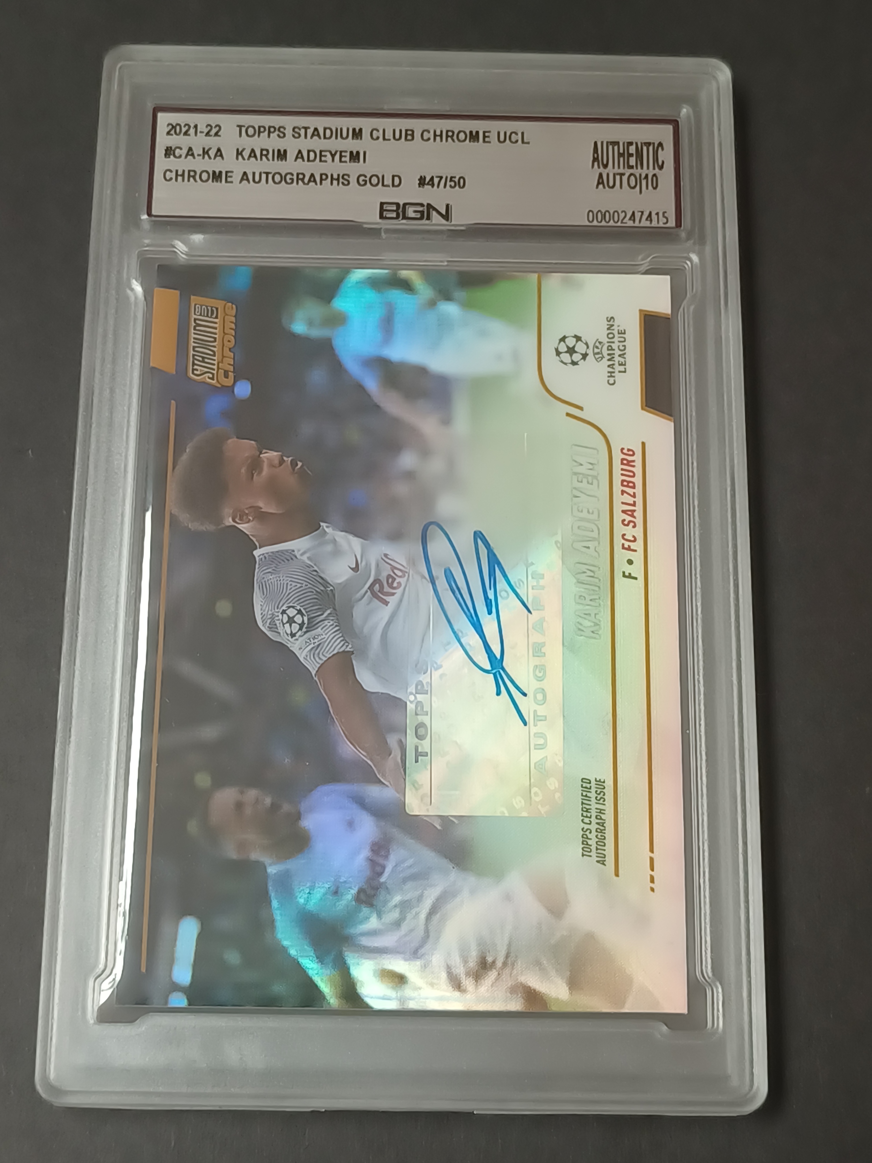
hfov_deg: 26.1
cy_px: 582
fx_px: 1881
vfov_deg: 34.3
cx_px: 436
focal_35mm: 56
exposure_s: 1/33.3
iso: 671
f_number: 1.9
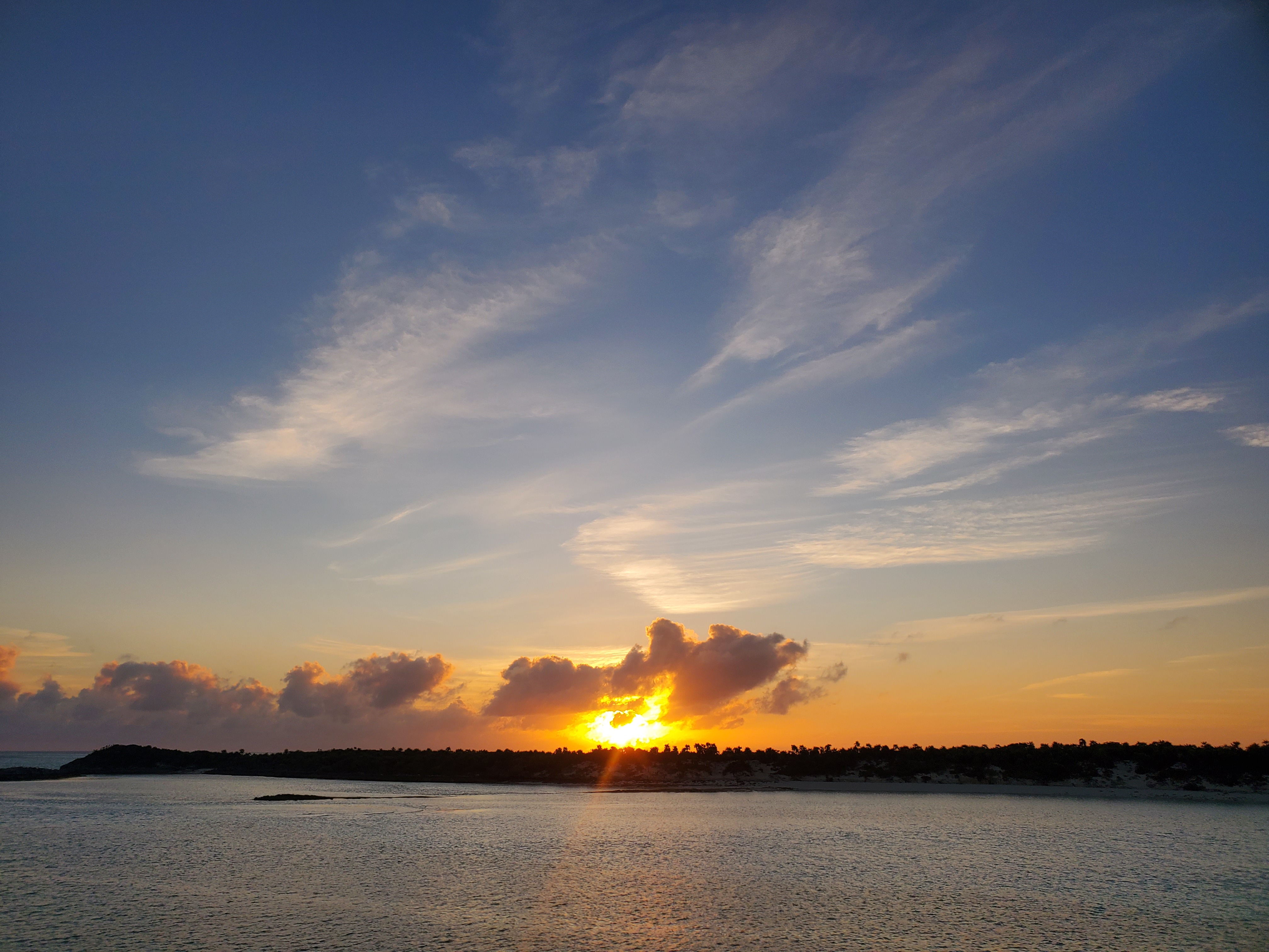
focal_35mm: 26
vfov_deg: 53.1
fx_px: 953
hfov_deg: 67.3
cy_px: 476
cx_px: 634
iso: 50
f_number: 2.4
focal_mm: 4.3
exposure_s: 1/1024
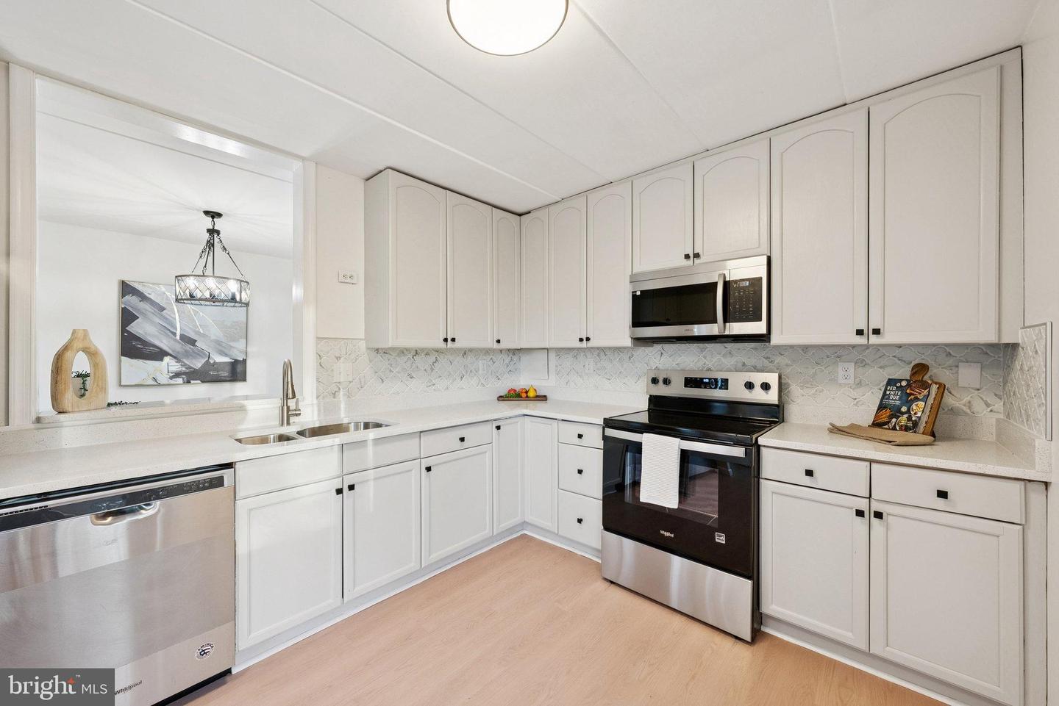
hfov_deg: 104.2
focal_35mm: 14
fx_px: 412
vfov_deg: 81.2
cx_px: 530
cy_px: 353
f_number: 7.1
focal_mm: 14
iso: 640
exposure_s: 1/40
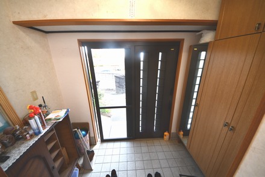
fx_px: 88
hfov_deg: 112.6
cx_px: 132
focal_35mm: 12
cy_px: 88
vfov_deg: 90.0
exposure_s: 1/60
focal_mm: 8
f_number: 4.5
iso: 400
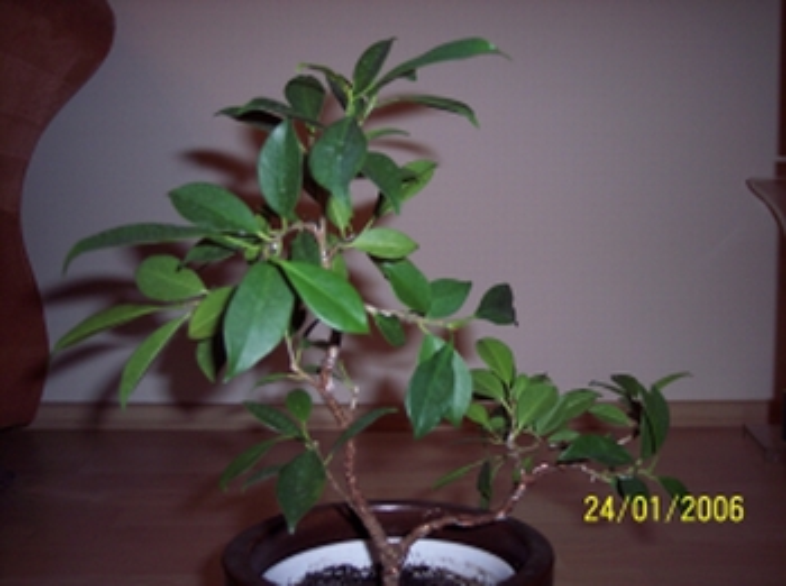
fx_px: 884
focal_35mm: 39
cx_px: 393
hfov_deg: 48.0
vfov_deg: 36.7
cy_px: 293
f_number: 2.8
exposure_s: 1/60
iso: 140
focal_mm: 8
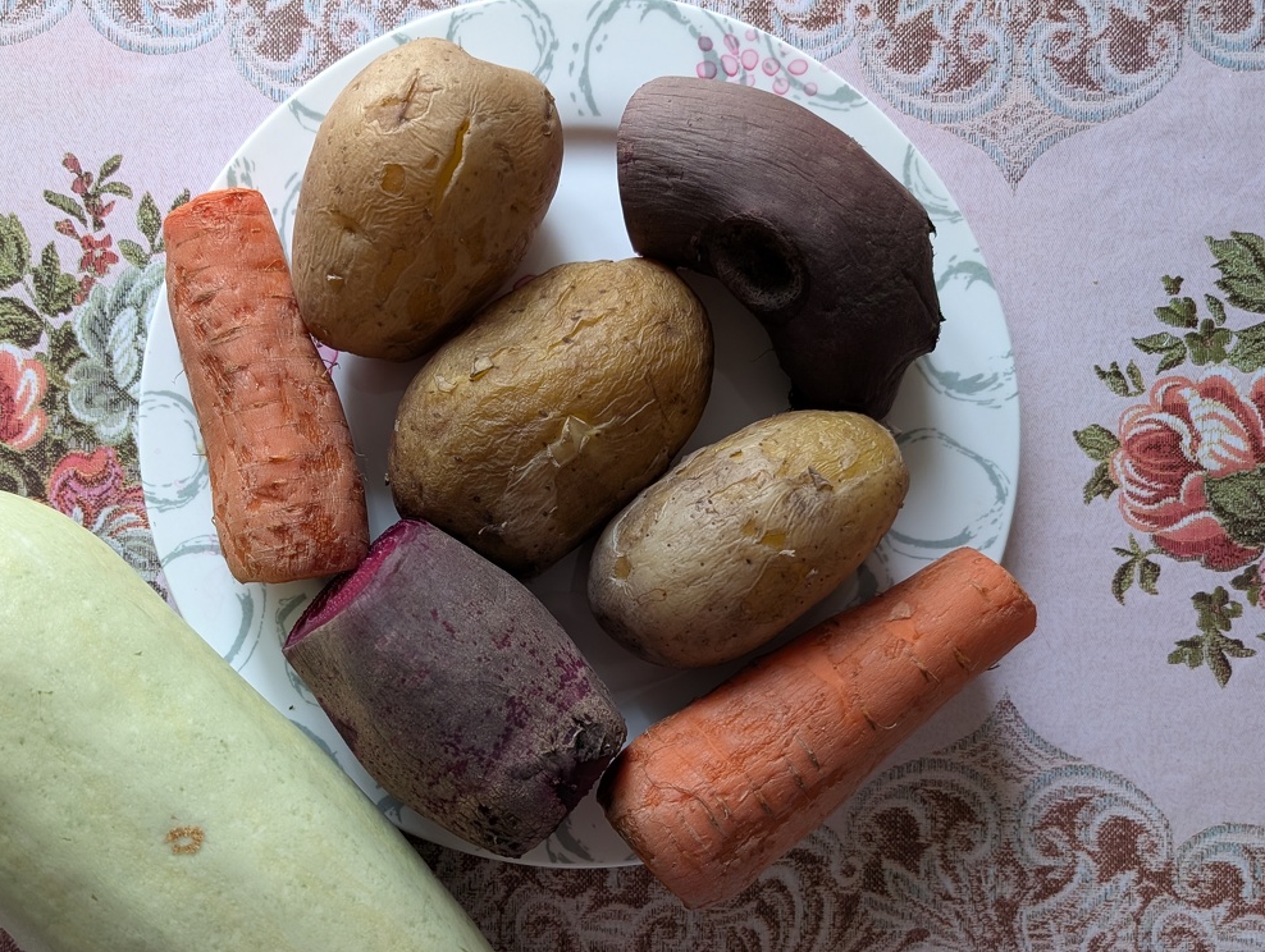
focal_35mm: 34
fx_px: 1244
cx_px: 481
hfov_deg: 53.4
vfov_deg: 41.4
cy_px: 628
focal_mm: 6.9
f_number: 1.68
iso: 491
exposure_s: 1/106
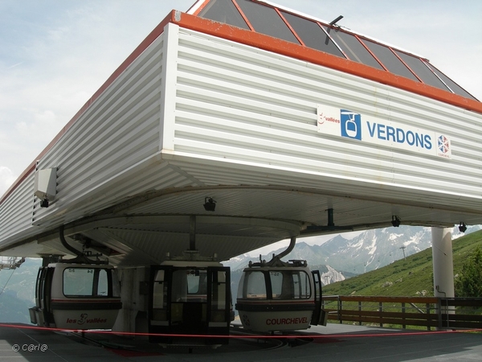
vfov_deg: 37.7
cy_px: 181
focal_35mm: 38
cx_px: 241
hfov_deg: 49.0
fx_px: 529
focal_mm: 7.8
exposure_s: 1/492
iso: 50
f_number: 4.8
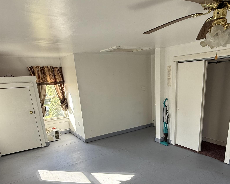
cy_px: 135
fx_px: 177
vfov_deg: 52.8
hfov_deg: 65.5
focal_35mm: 26
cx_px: 136
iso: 64
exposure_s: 1/99
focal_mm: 2.22
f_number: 2.2
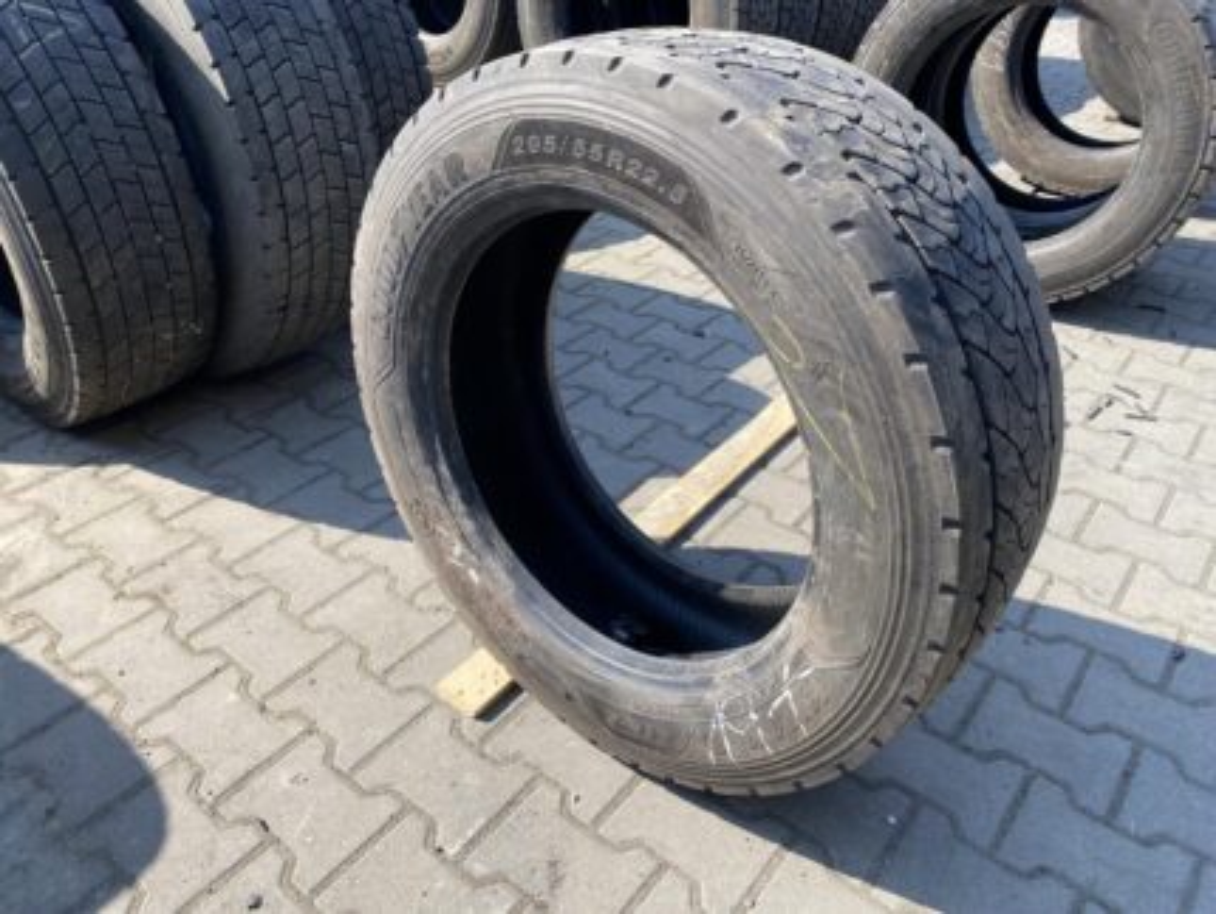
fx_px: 914
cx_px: 608
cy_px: 457
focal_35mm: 26
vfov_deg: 53.1
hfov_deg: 67.3
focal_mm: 4.25
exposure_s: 1/905
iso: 32
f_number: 1.8
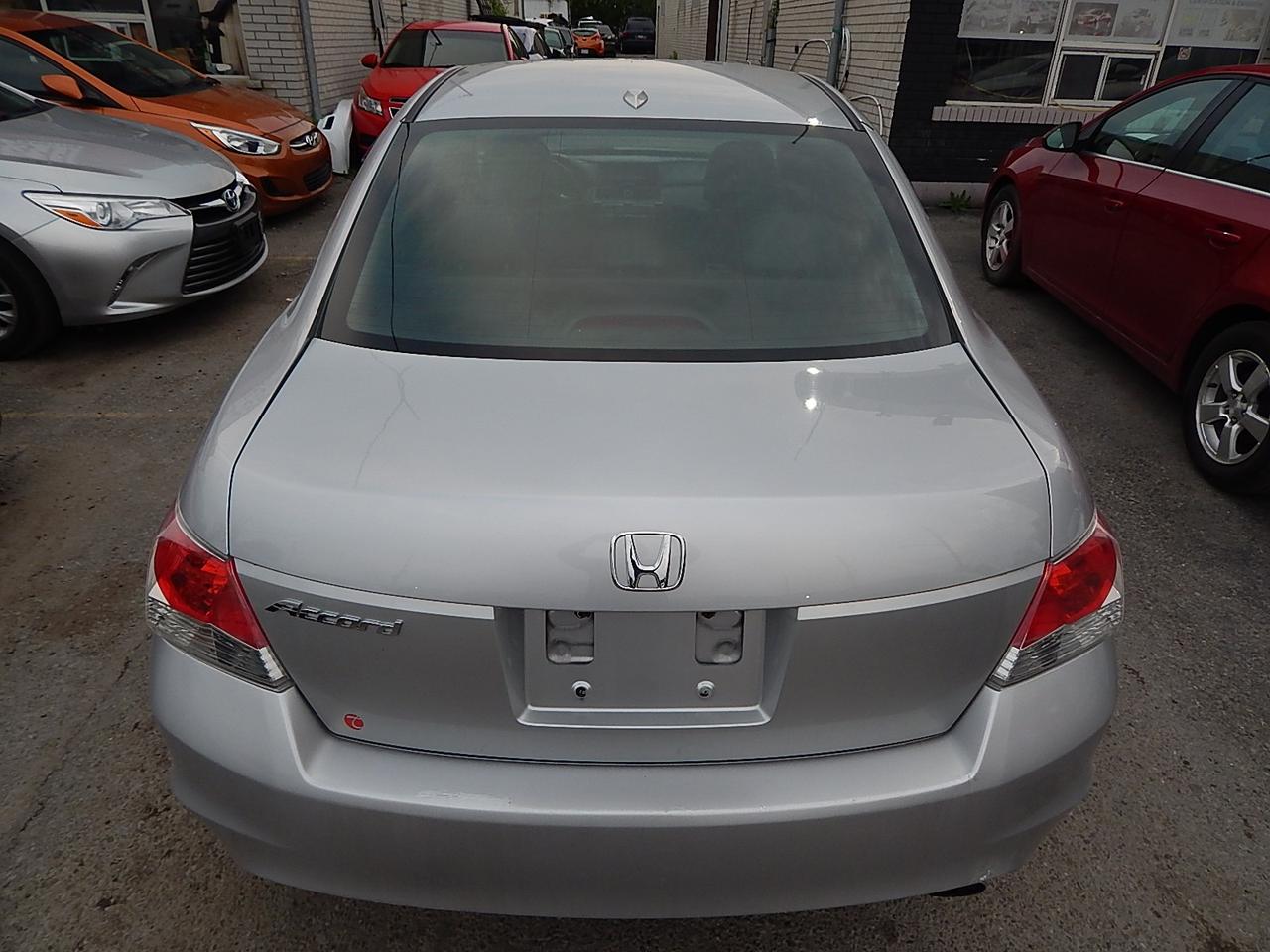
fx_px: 844
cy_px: 476
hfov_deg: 73.9
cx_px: 635
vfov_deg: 58.9
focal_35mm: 23
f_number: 3
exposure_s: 1/400
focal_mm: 4
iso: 125
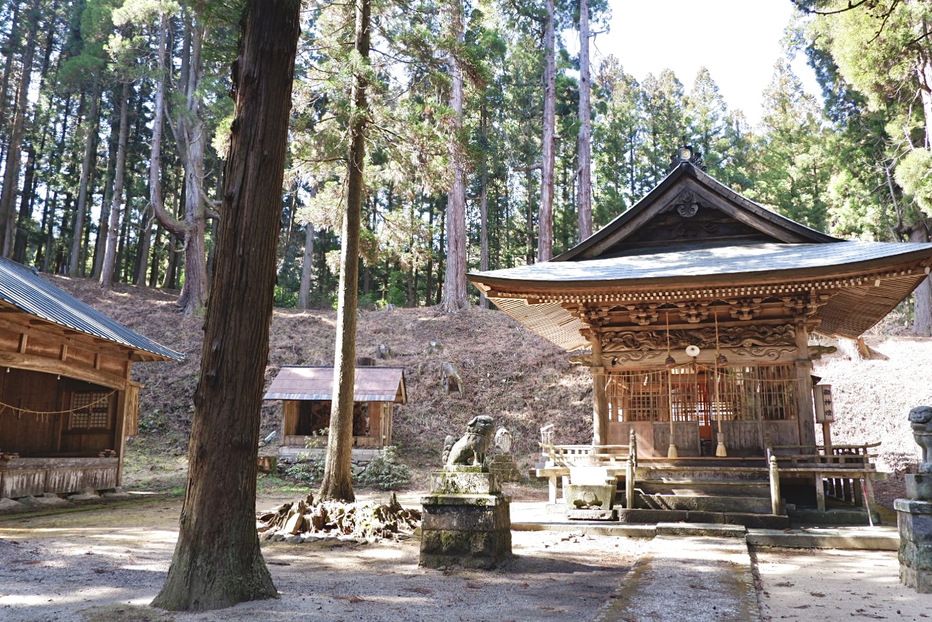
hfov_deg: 69.4
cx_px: 463
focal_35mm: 26
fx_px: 673
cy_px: 292
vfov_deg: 49.5
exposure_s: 1/150
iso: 400
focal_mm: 15
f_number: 4
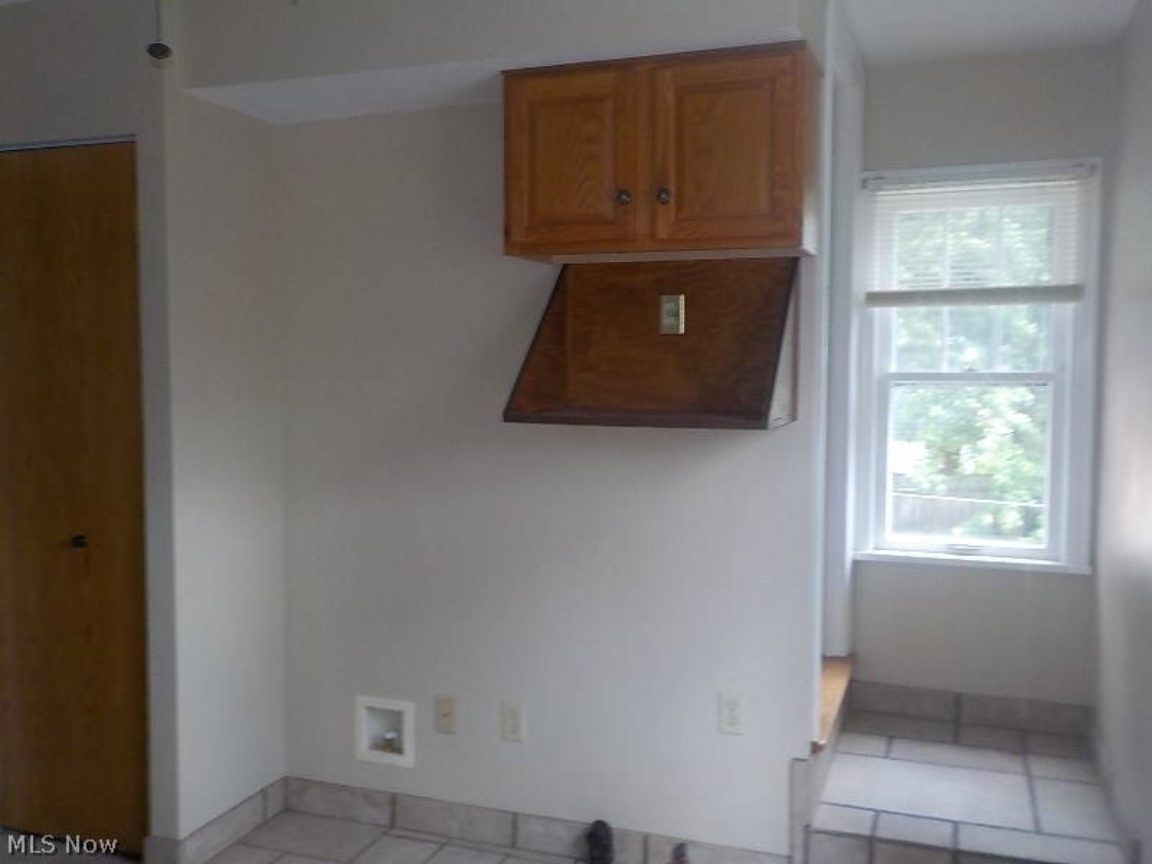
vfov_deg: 46.8
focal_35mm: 30
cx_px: 576
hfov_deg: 60.0
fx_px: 998
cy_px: 432
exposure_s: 1/30
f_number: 3.3
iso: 125
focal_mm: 4.1
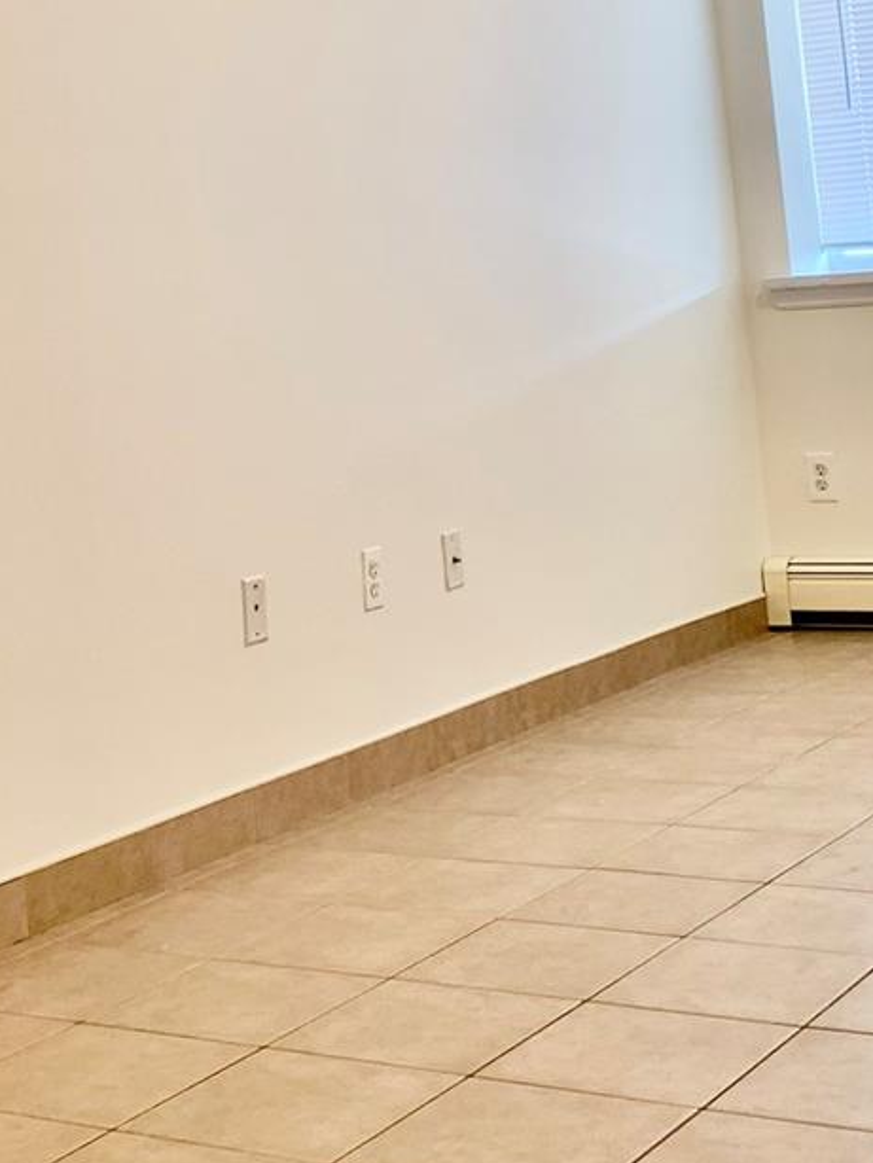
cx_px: 377
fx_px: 2184
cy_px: -34
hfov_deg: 22.6
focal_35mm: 65
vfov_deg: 27.8
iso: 50
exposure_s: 1/60
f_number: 1.8
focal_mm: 4.25
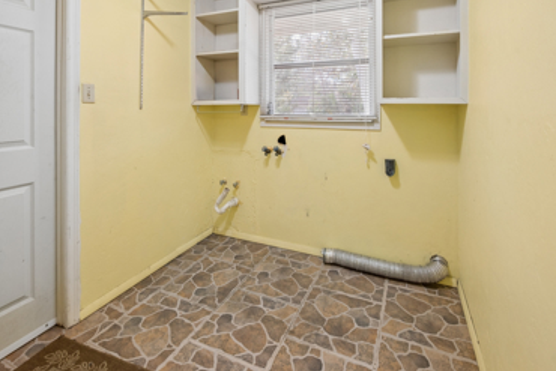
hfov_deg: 93.2
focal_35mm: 17
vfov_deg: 69.9
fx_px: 263
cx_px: 285
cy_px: 153
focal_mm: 14
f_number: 8
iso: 400
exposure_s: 1/20
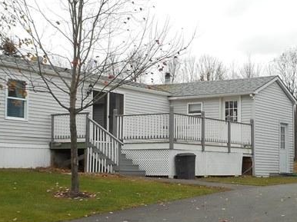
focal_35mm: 77
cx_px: 206
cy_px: 155
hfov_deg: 25.2
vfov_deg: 19.0
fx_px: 660
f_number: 4
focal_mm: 5.2
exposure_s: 1/100
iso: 80
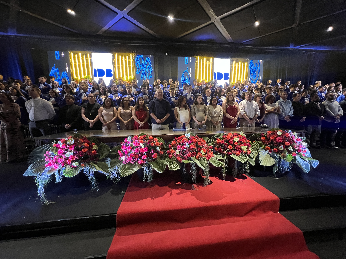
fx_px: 130
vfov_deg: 89.9
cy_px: 130
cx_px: 173
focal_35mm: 13
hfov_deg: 106.2
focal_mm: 1.57
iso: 640
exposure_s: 1/40
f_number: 1.8
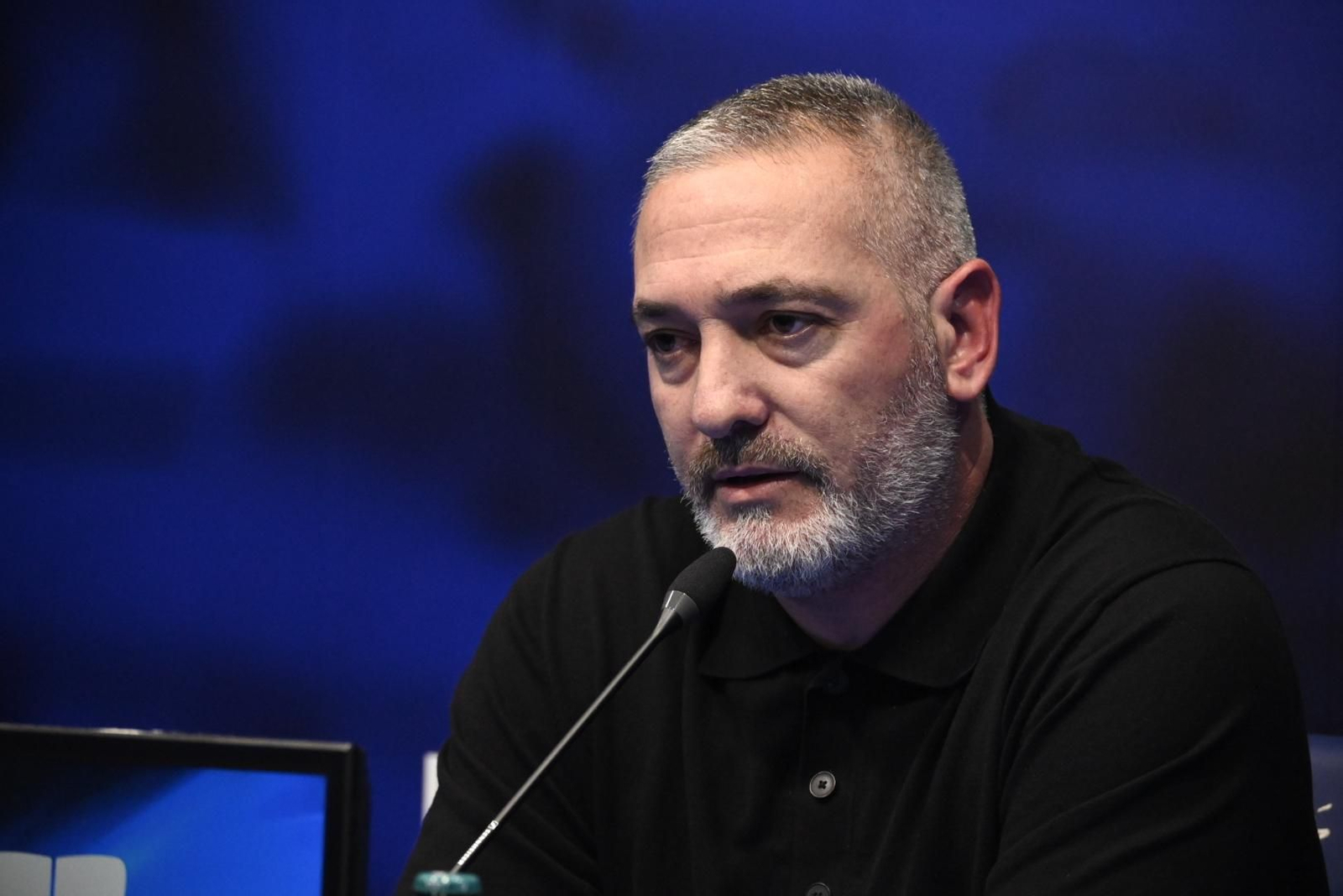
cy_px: 448
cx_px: 672
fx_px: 6995
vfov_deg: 7.3
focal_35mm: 188
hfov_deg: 11.0
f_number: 5.6
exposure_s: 1/160
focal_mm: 125
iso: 5000
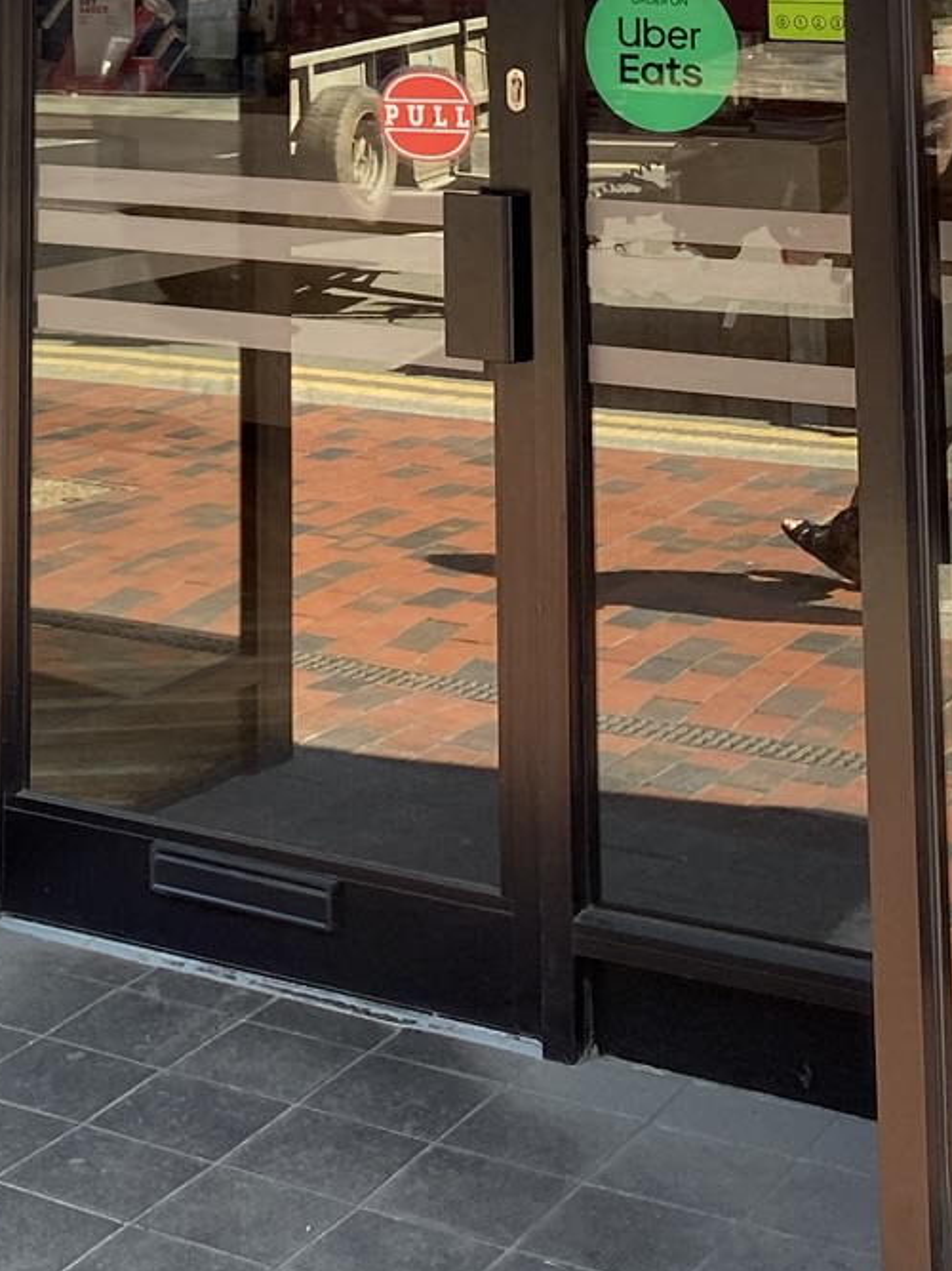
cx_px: 59
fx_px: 2861
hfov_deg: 18.5
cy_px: -429
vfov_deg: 22.2
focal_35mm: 78
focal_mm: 4.25
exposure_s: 1/240
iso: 32
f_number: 1.8
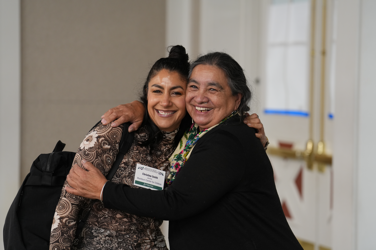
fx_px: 1097
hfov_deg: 19.5
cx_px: 188
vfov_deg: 13.0
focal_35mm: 105
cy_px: 125
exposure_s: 1/80
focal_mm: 105
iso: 1000
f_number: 2.8
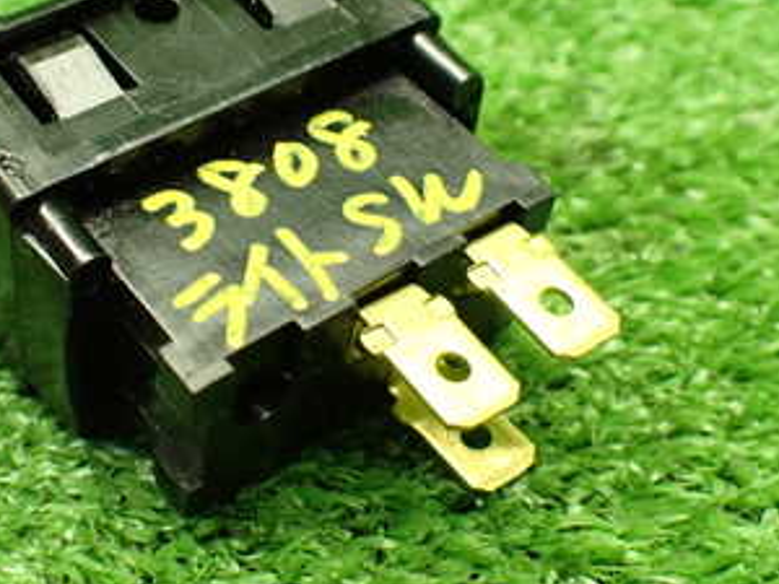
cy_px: 221
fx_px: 1350
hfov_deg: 32.0
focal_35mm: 60
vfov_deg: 24.4
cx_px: 291
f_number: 2.3
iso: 800
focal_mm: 5.4
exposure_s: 1/80
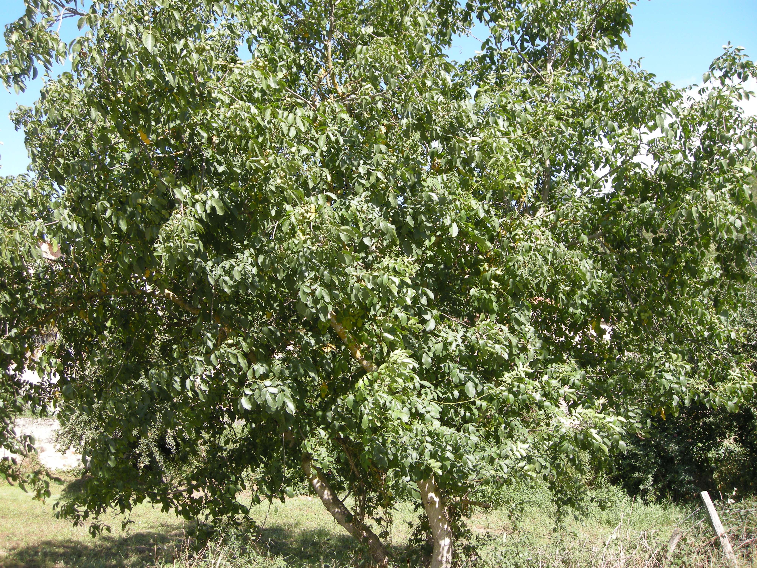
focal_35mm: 35
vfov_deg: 40.7
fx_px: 765
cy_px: 284
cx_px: 378
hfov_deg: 52.6
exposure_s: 1/123
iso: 64
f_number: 4.3
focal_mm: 7.5
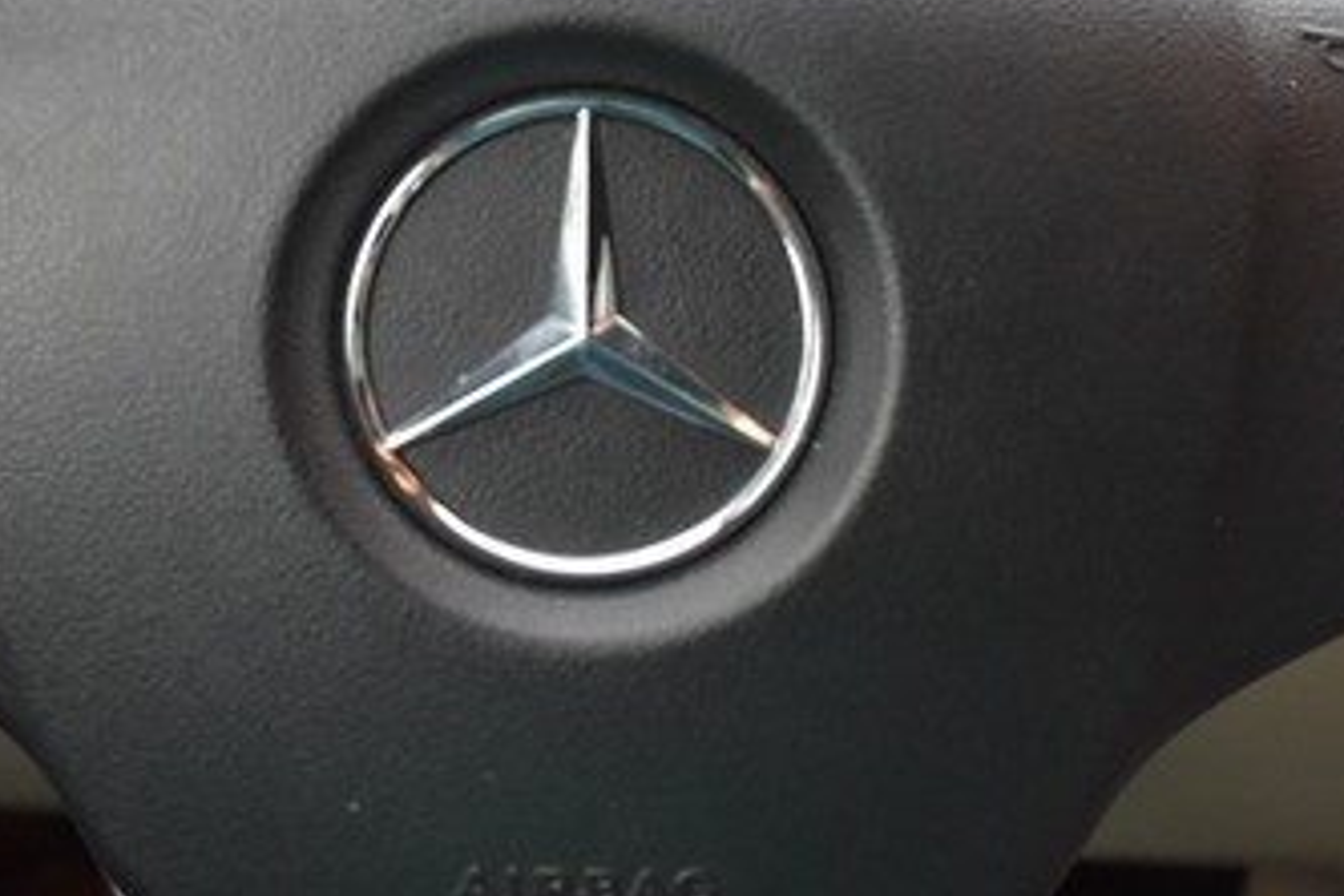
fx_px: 2688
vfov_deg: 18.5
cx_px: 597
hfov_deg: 28.1
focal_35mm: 72
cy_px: 44
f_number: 4
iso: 900
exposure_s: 1/60
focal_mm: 20
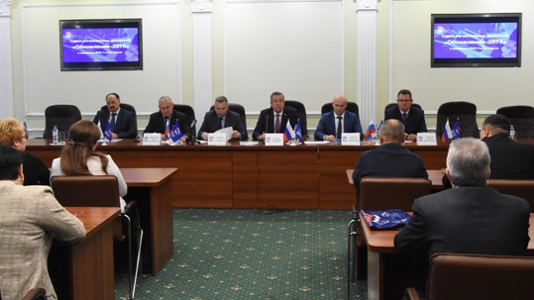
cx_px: 269
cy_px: 114
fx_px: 595
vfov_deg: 28.2
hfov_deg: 48.4
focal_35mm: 42
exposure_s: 1/125
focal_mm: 24
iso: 8000
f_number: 8
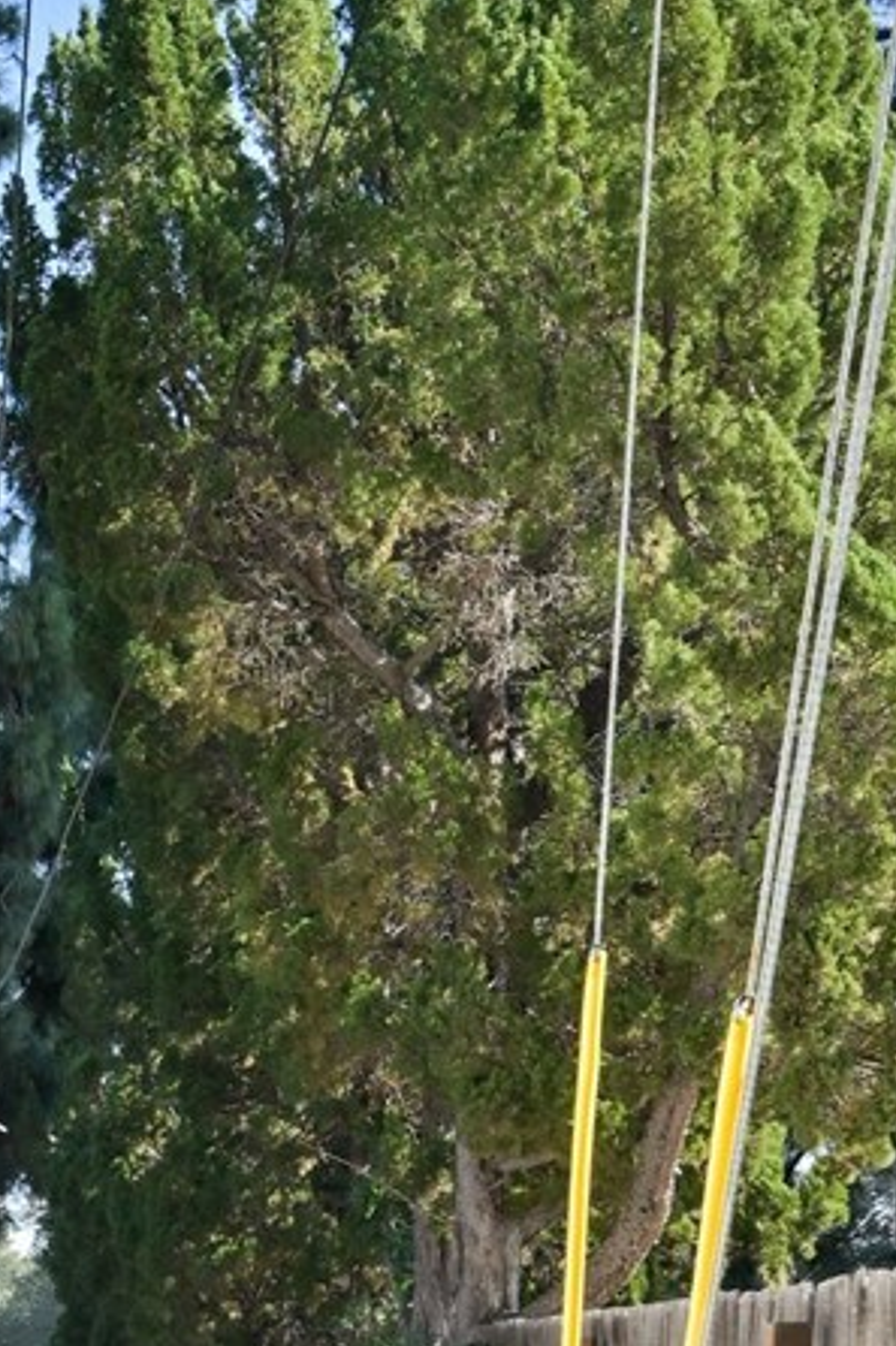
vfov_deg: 26.1
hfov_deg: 18.2
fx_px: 2727
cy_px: 1373
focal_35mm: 73
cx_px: 14
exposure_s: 1/320
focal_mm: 30
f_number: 11
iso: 400
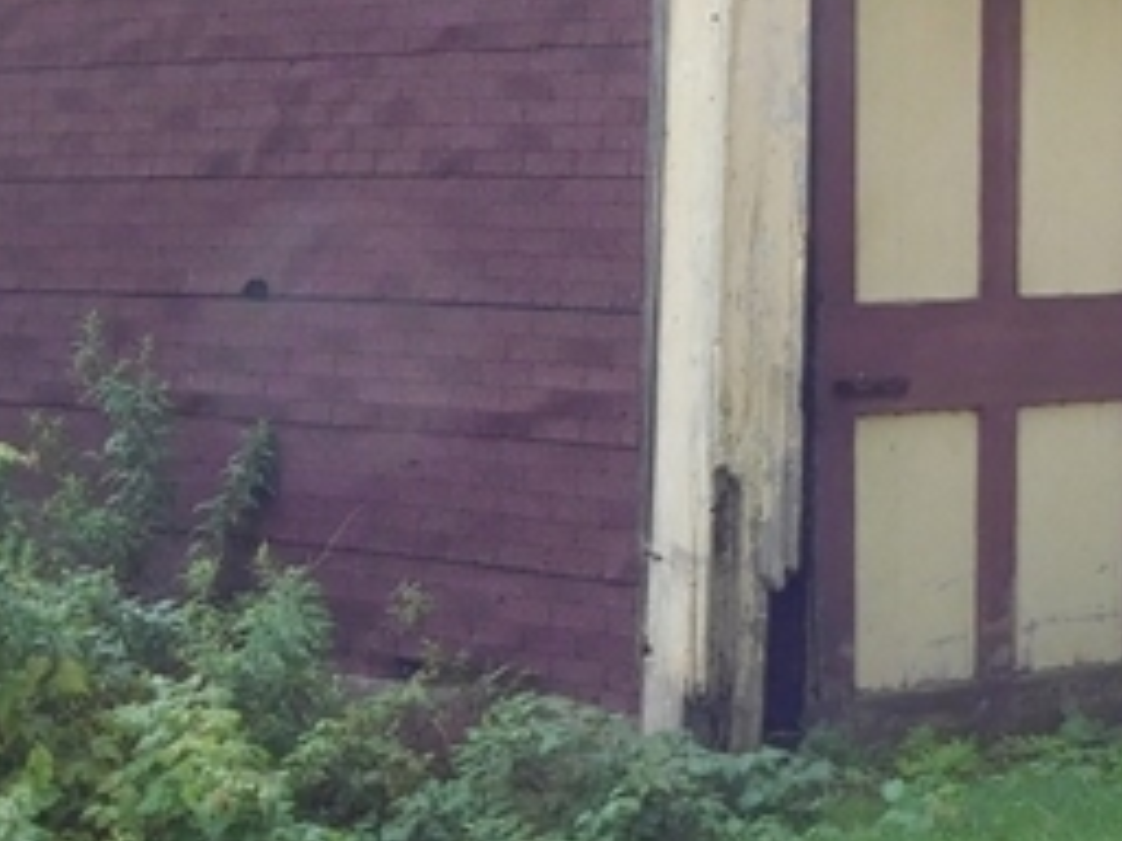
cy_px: 18
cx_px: 495
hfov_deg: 16.4
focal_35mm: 120
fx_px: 3890
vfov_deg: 12.2
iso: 125
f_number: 3.2
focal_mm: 5.3
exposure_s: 1/400
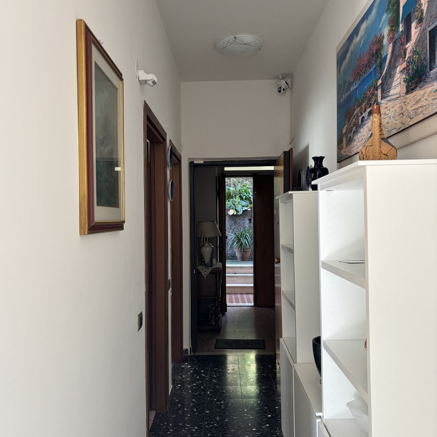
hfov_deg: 52.5
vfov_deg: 52.5
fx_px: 443
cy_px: 221
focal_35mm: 31
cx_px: 217
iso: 125
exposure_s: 1/121
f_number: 1.6
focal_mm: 5.96
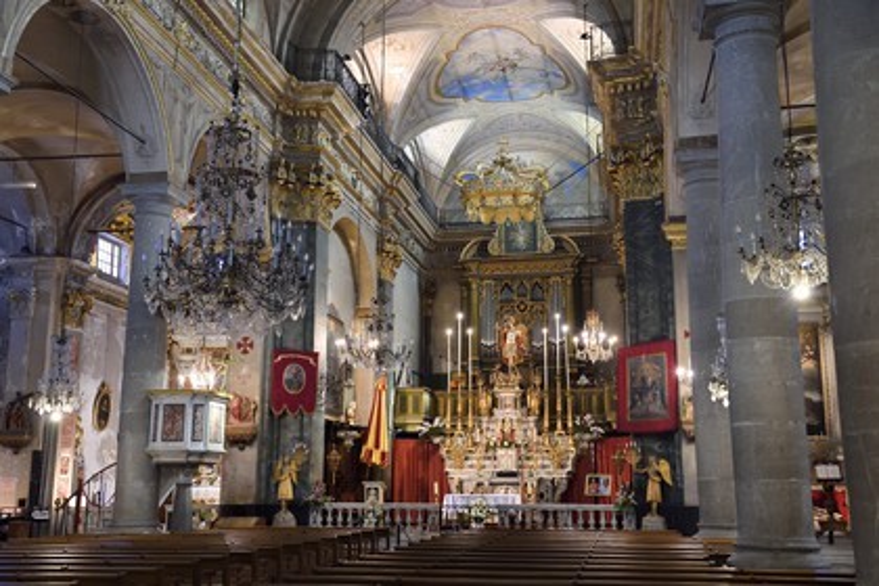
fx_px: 977
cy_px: 293
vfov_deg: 33.4
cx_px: 440
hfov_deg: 48.5
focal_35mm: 40
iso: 3200
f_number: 5.6
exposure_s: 1/20
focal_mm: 40
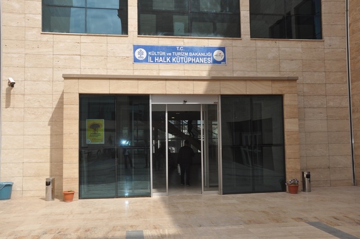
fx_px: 359
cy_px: 120
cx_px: 180
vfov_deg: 36.8
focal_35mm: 36
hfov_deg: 53.2
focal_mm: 24
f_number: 8
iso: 200
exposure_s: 1/200
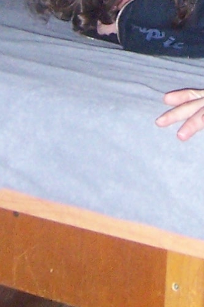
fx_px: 1055
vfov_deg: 15.7
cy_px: -98
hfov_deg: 10.9
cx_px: 215
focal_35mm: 124
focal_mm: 3.8
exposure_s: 1/30
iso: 200
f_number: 2.8
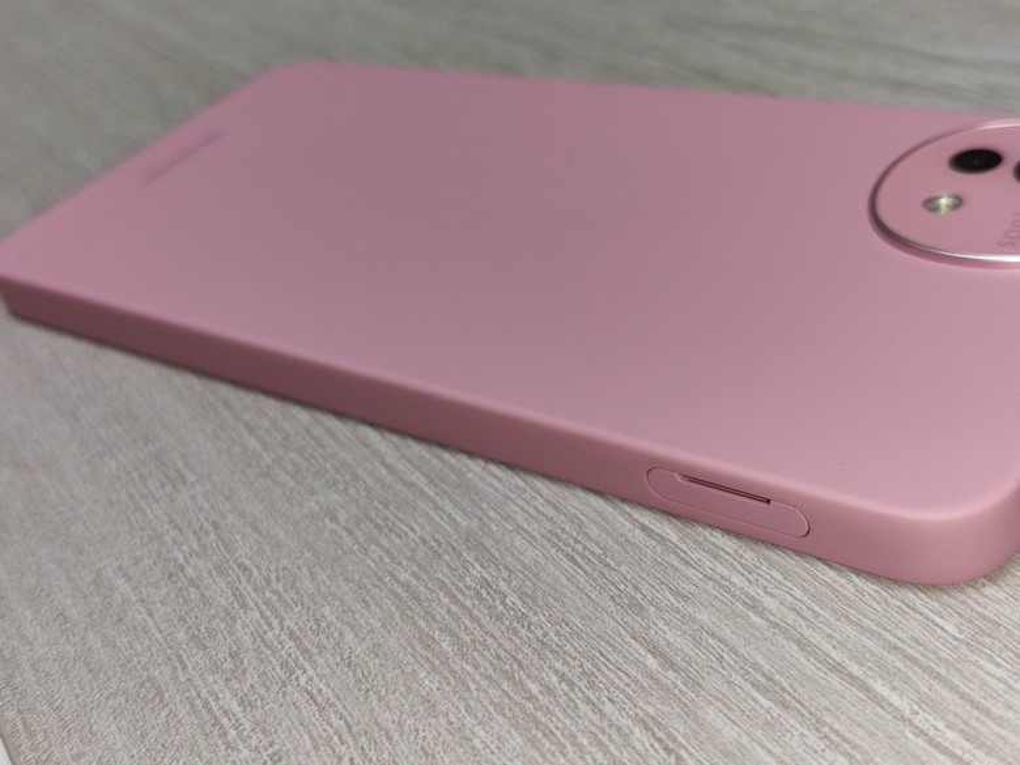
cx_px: 510
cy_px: 382
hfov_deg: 45.8
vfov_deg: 35.1
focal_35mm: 41
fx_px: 1208
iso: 588
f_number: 1.75
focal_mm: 4.75
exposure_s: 1/120
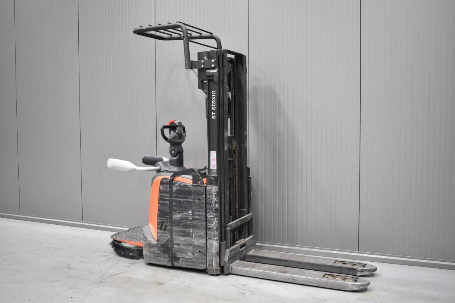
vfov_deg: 35.9
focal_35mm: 37
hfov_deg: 51.9
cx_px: 227
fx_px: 467
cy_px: 153
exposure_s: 1/40
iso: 1250
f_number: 4.5
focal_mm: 24
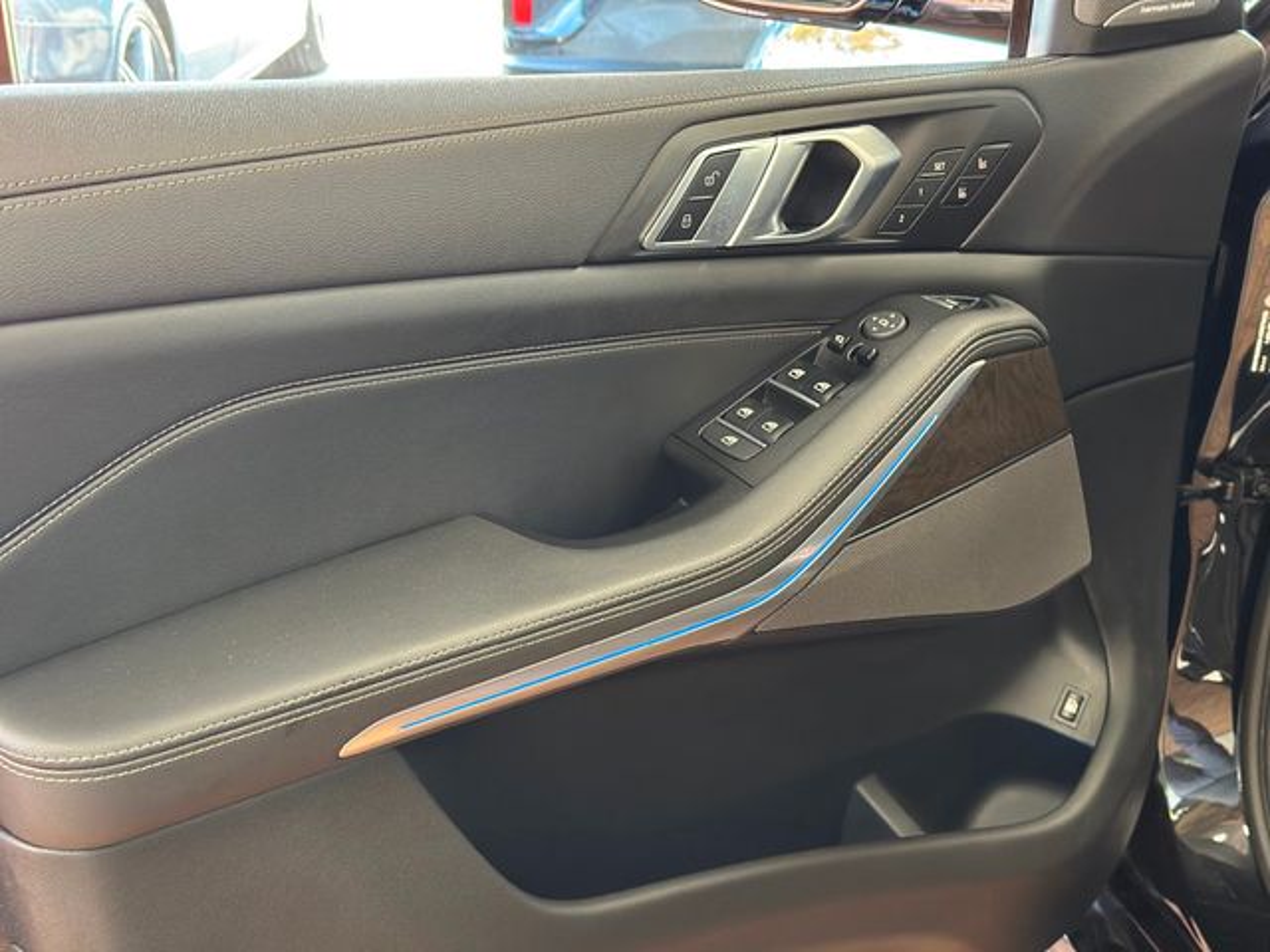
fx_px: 1761
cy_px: 476
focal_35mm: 48
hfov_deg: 39.7
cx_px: 635
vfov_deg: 30.3
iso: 400
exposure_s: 1/40
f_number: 1.78
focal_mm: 6.86
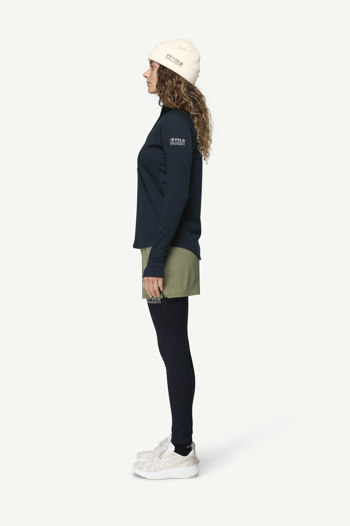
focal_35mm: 70
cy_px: 263
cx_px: 175
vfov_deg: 28.8
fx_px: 1021
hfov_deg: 19.5
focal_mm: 70
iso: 100
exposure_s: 1/50
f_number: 6.3
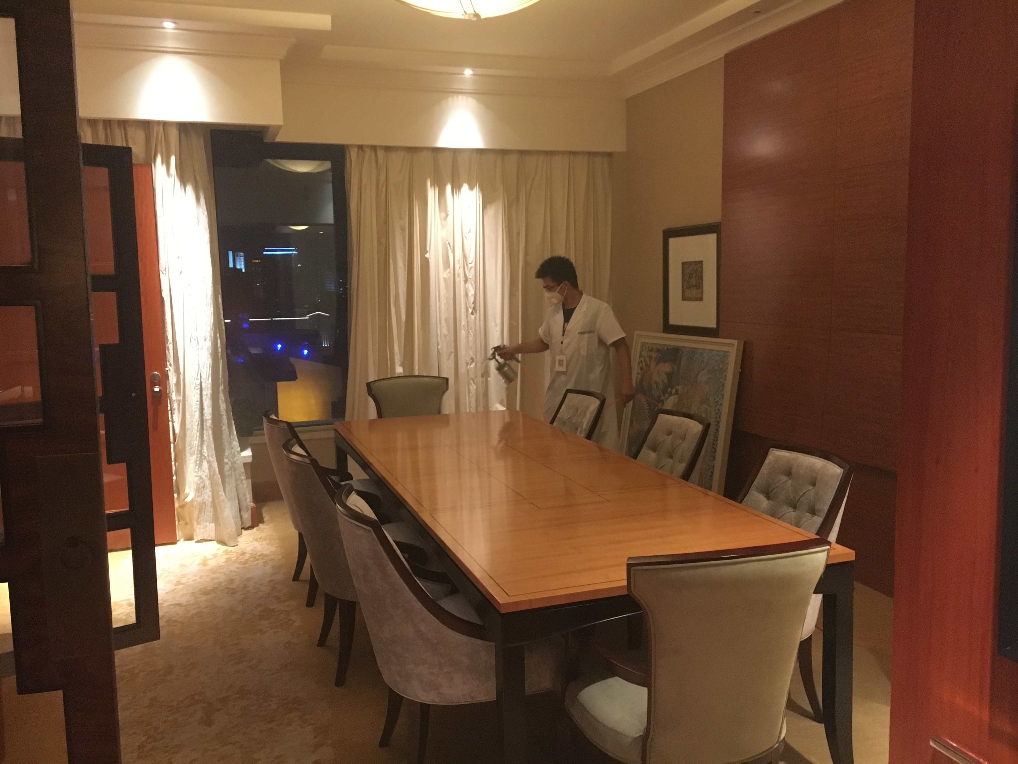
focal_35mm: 29
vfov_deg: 48.2
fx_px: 853
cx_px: 509
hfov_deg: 61.7
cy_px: 382
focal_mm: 4.15
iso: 250
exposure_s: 1/17
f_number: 2.2
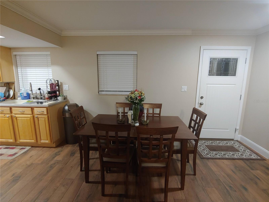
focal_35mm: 16
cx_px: 134
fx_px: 124
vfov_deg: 78.1
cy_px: 101
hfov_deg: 94.5
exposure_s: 1/20
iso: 400
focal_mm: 2.18
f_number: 1.9
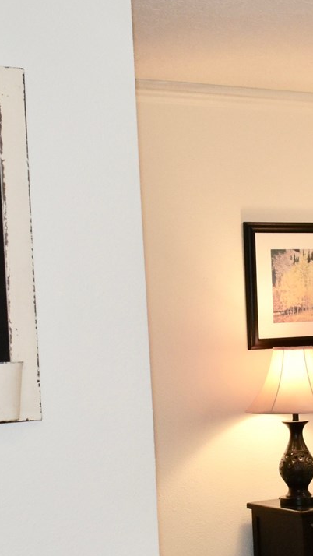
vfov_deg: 24.6
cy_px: 374
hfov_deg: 13.7
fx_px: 1268
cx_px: 363
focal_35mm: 86
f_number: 3.5
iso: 1000
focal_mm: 18
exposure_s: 1/200
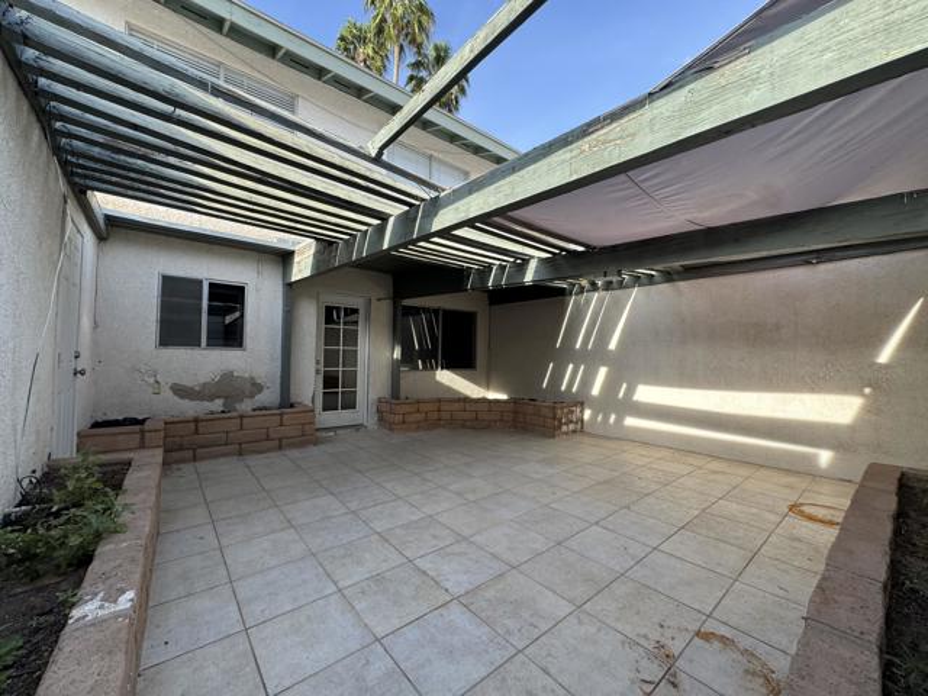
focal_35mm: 14
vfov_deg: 85.7
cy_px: 348
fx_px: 375
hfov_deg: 102.1
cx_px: 464
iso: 40
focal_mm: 2.22
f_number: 2.2
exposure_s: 1/229
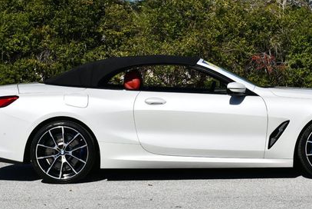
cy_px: 51
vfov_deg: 12.4
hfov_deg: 18.6
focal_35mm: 110
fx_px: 954
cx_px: 191
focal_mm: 35
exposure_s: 1/400
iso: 100
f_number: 9
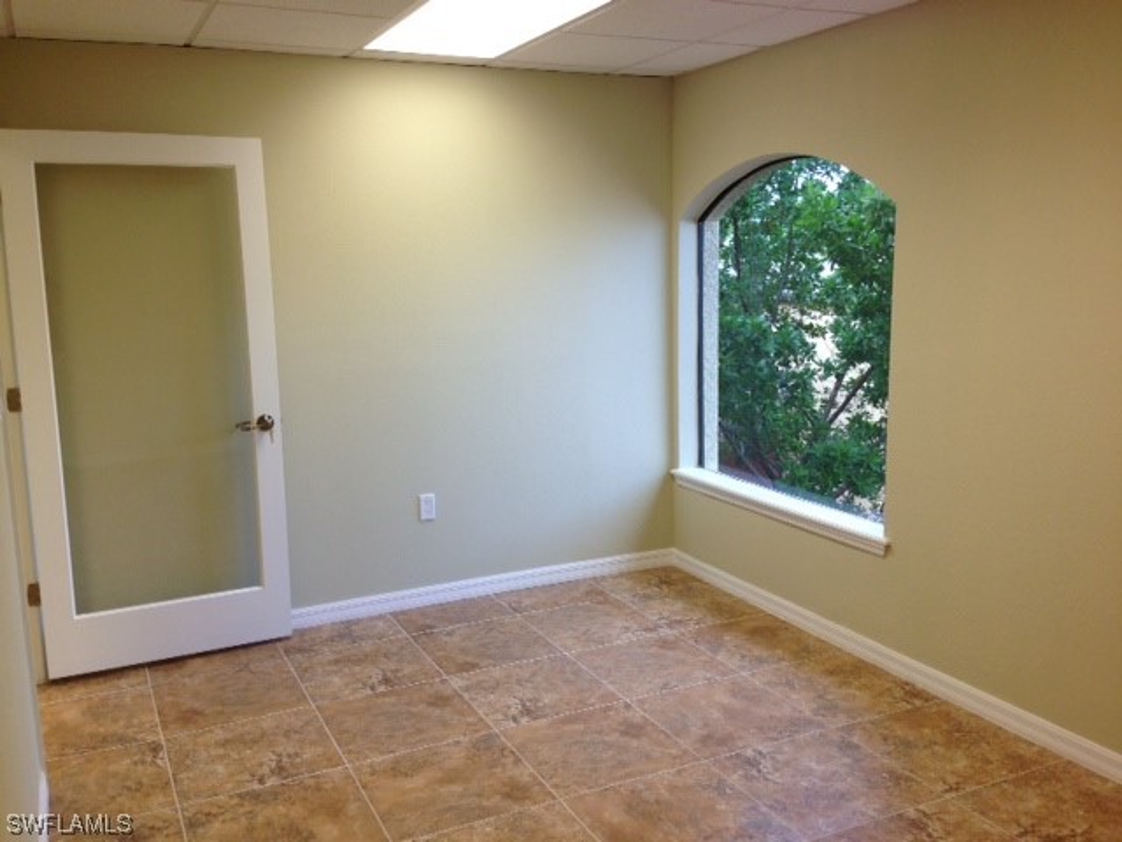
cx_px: 561
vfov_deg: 42.9
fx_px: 1070
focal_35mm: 33
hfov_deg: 55.4
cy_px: 421
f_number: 2.4
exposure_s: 1/60
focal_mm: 4.13
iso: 64
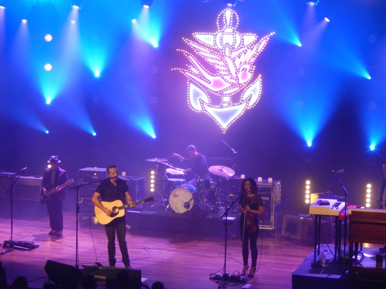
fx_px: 814
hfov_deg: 26.7
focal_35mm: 73
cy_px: 144
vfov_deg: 20.2
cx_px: 193
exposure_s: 1/10
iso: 400
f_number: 4.9
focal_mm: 13.1
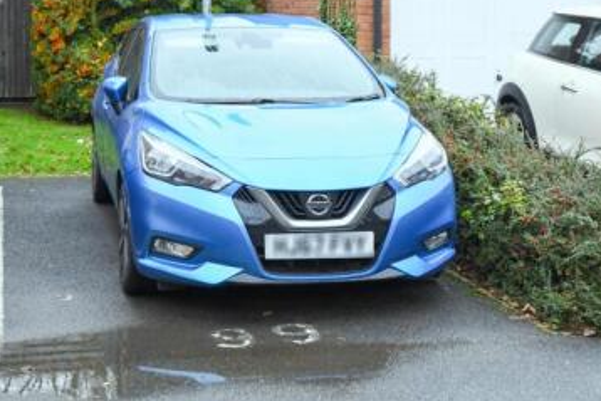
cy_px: 100
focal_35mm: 64
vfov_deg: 21.1
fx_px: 1069
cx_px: 305
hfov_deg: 31.4
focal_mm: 35
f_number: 6.3
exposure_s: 1/160
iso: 800
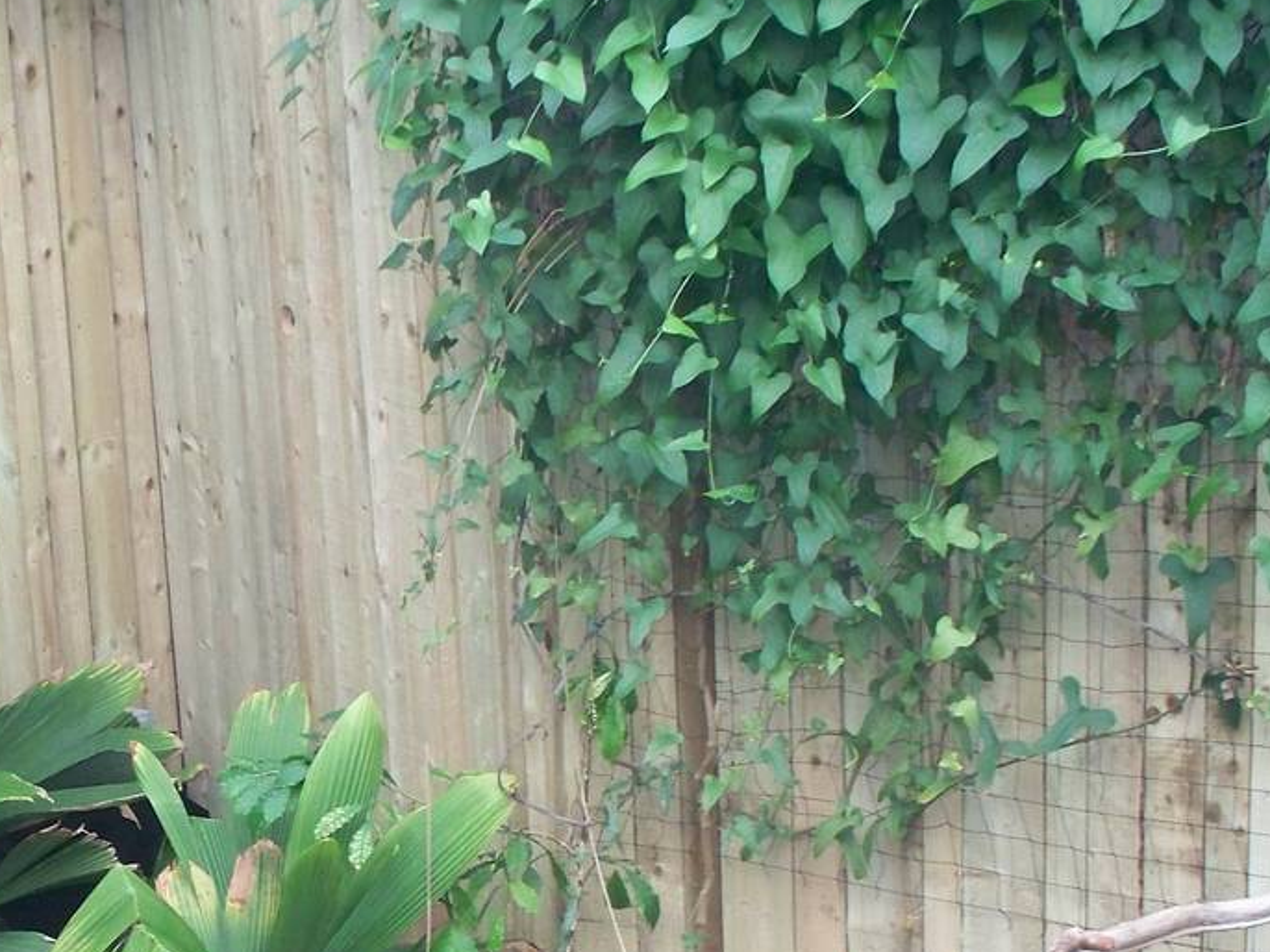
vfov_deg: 17.4
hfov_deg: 22.8
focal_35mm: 84
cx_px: 181
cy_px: 785
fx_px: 3081
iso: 250
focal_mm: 7.54
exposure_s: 1/60
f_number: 2.8
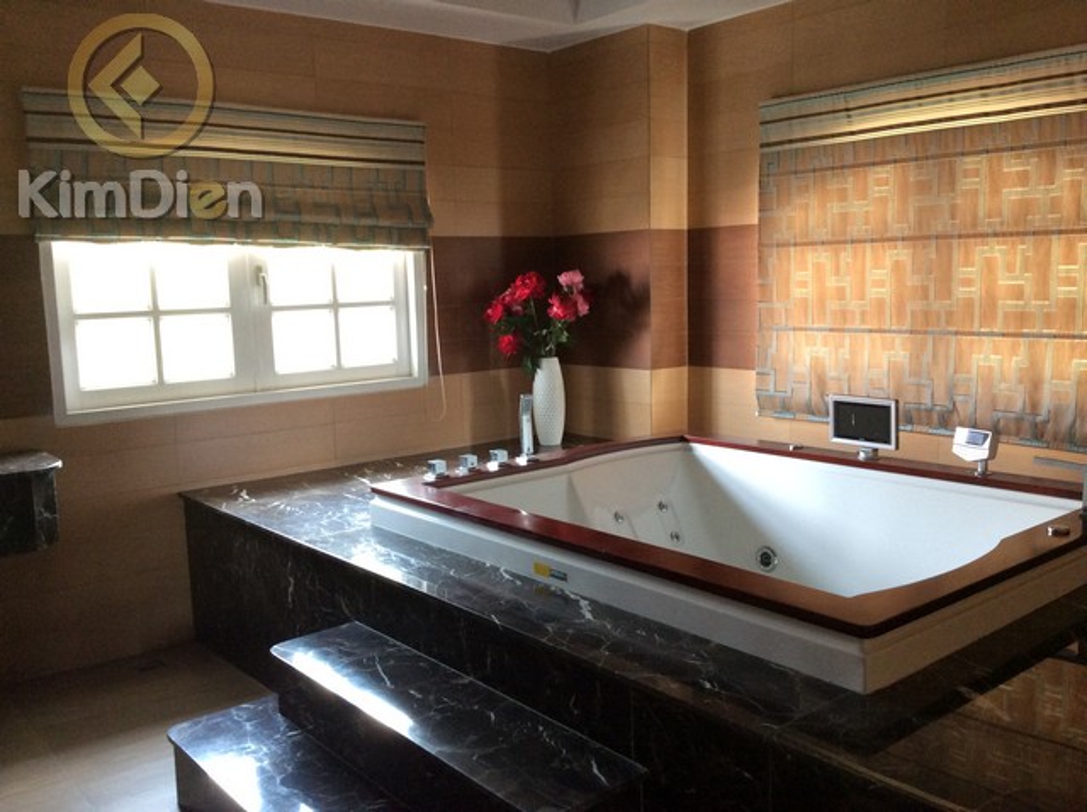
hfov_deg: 56.9
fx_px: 1003
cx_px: 544
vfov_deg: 44.1
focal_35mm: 32
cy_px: 406
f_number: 2.4
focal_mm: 3.3
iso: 125
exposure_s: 1/25
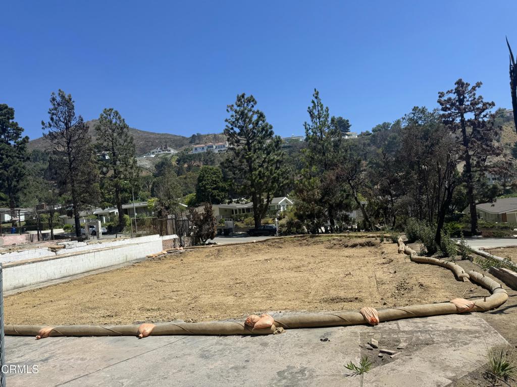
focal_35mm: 24
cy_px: 194
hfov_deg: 71.6
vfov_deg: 56.8
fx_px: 358
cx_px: 258
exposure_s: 1/4950
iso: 80
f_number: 1.78
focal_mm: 6.76
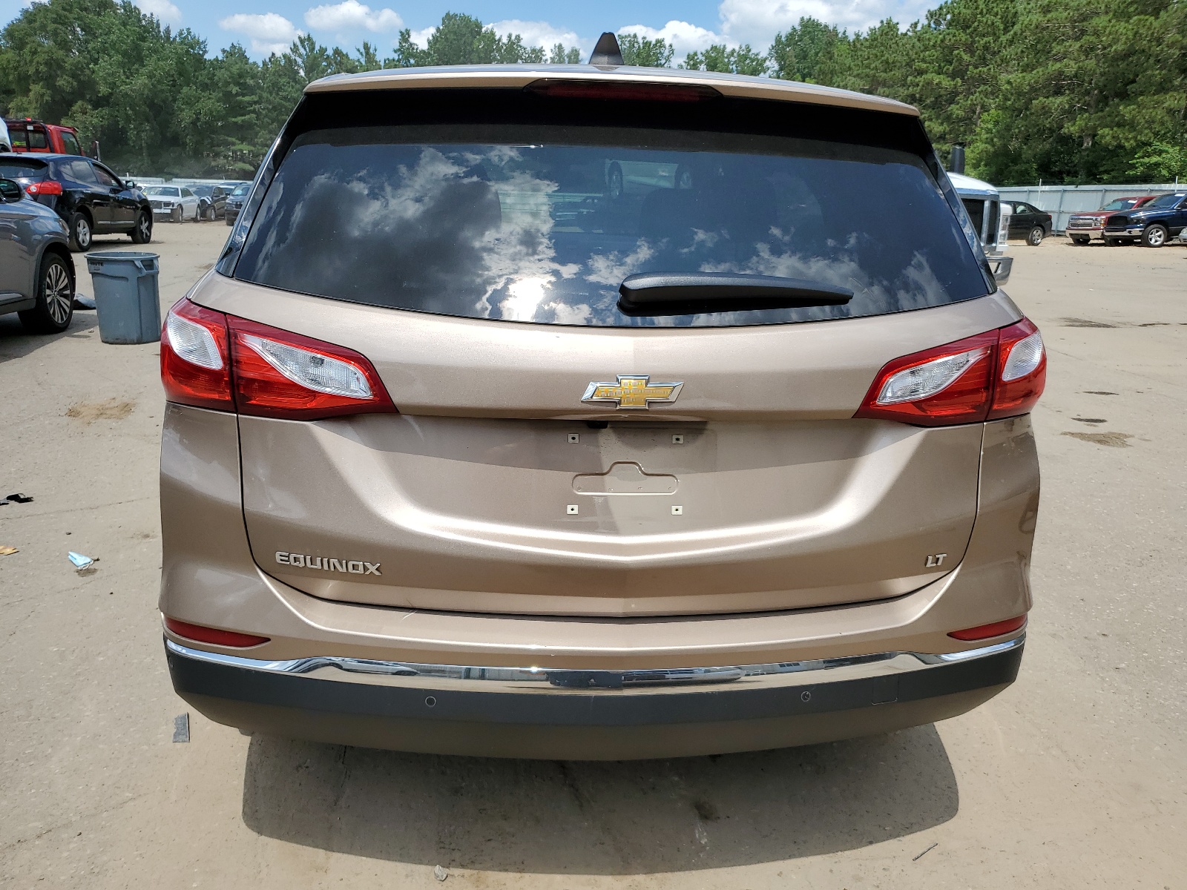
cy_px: 445
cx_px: 594
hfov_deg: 67.3
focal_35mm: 26
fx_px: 892
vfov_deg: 53.1
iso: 50
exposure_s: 1/3333
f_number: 1.5
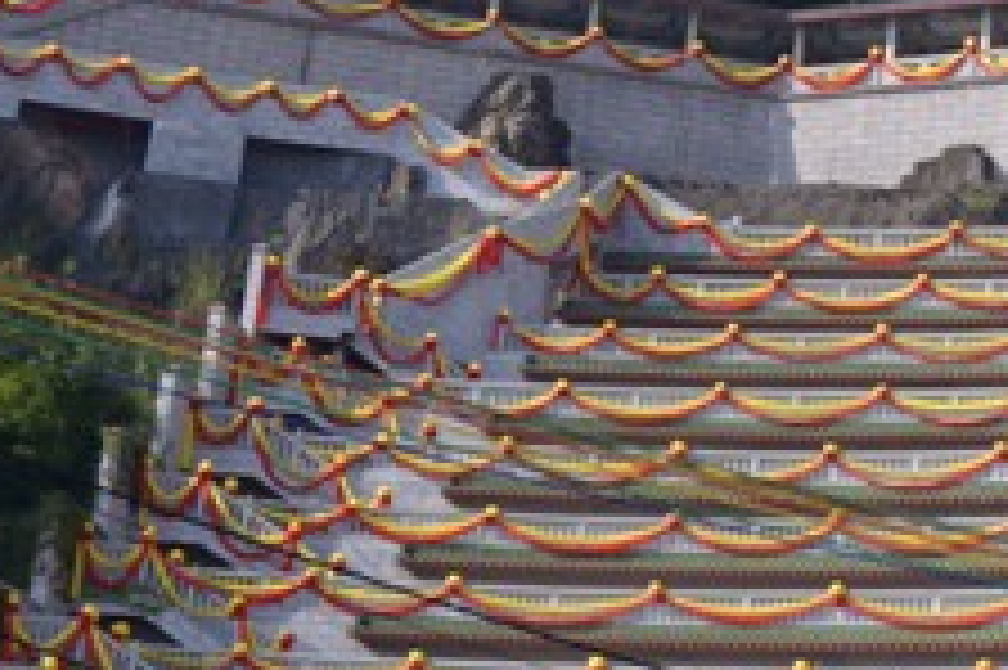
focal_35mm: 136
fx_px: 3805
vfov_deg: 9.9
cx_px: 1228
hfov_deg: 14.6
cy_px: -182
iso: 400
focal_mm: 38
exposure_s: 1/500
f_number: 11
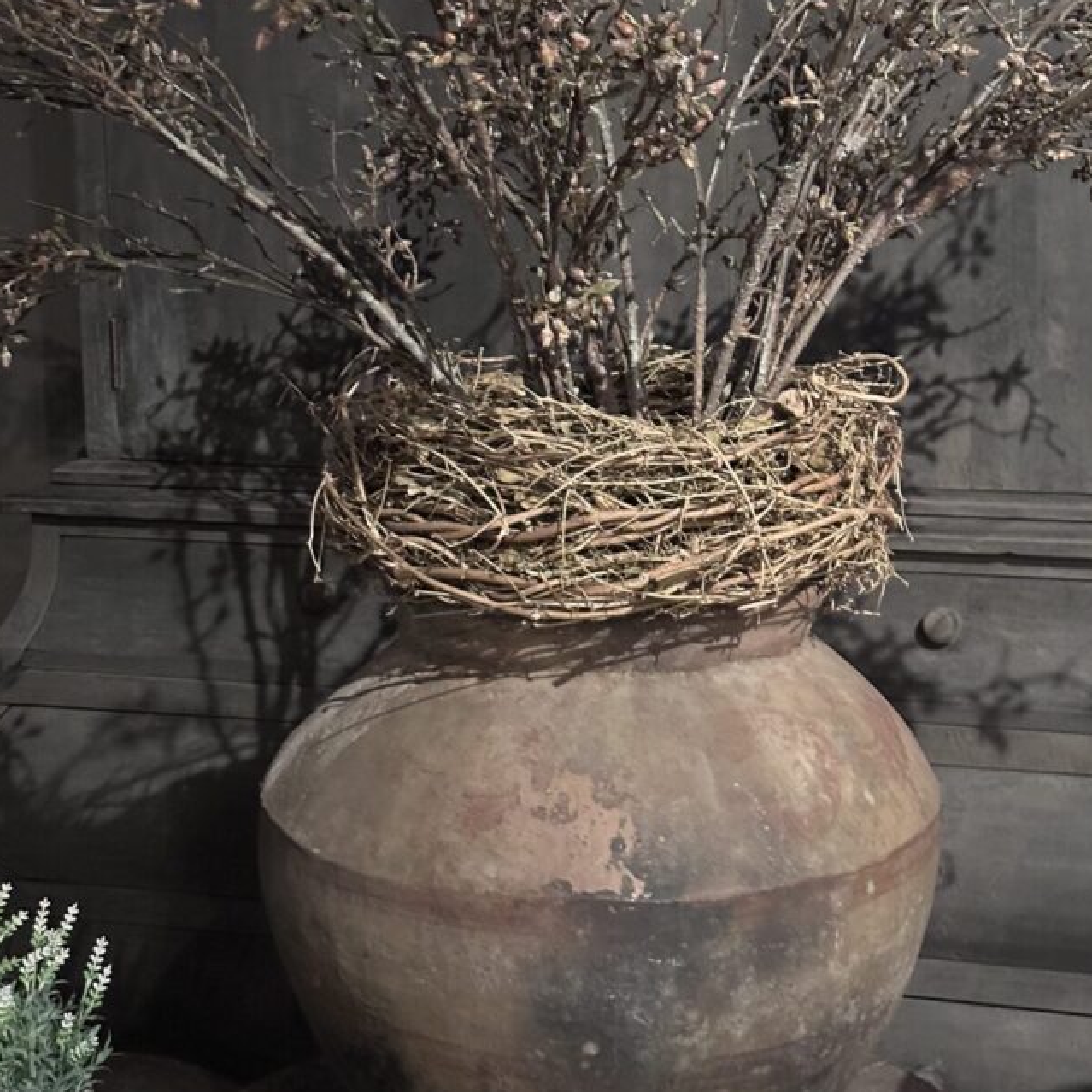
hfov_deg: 25.3
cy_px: 405
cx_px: 648
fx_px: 2427
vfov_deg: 25.3
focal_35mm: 68
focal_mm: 6.86
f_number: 1.78
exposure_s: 1/20
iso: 640
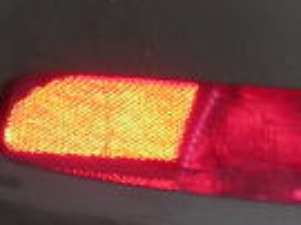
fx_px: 3866
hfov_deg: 4.4
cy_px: 234
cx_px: 446
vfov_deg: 3.3
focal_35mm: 445
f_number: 4.5
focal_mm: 14.2
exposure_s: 1/60.1
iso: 50
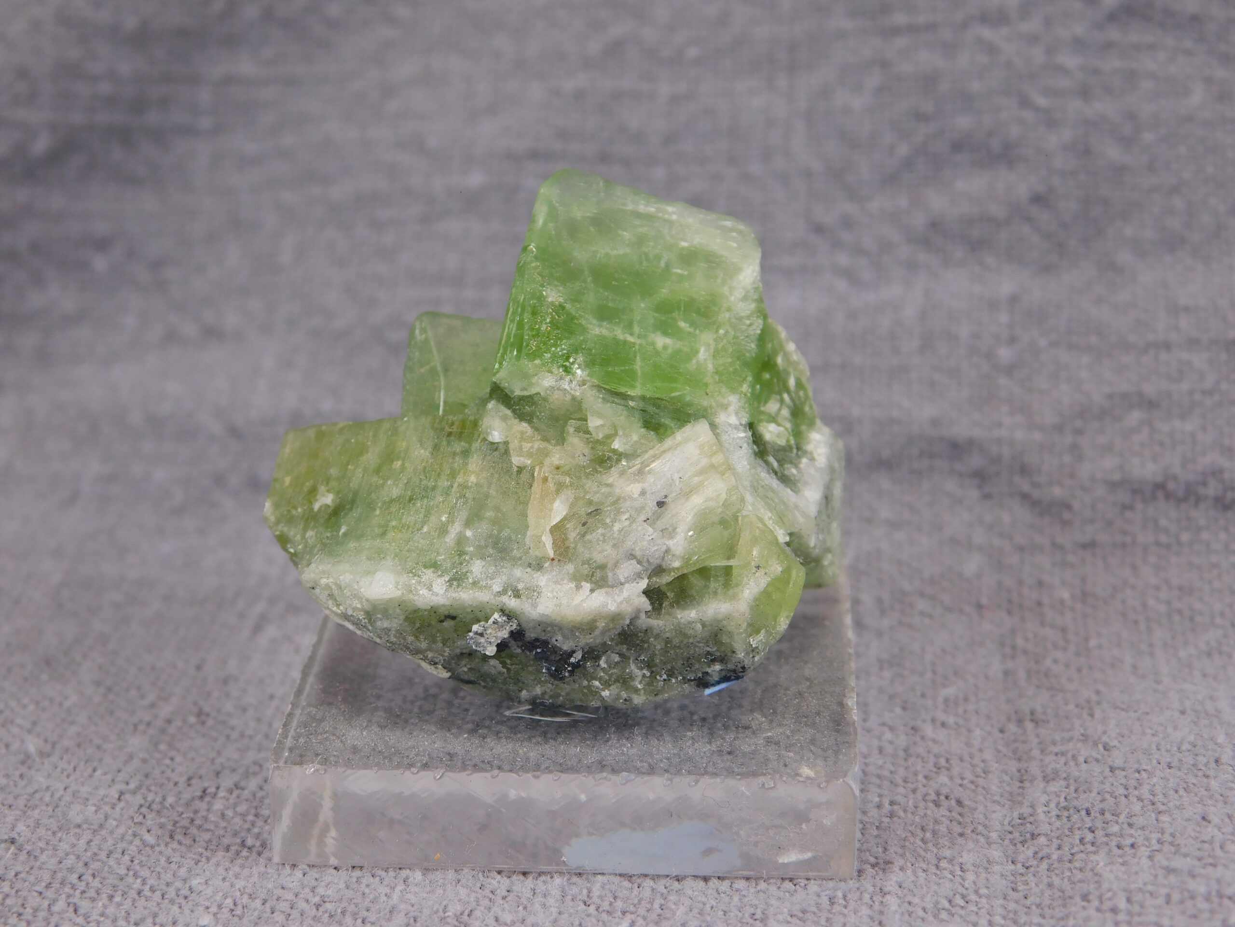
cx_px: 618
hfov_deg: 27.4
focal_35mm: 71
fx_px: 2533
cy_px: 464
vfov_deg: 20.7
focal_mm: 12.6
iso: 125
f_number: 4.3
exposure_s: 1/125
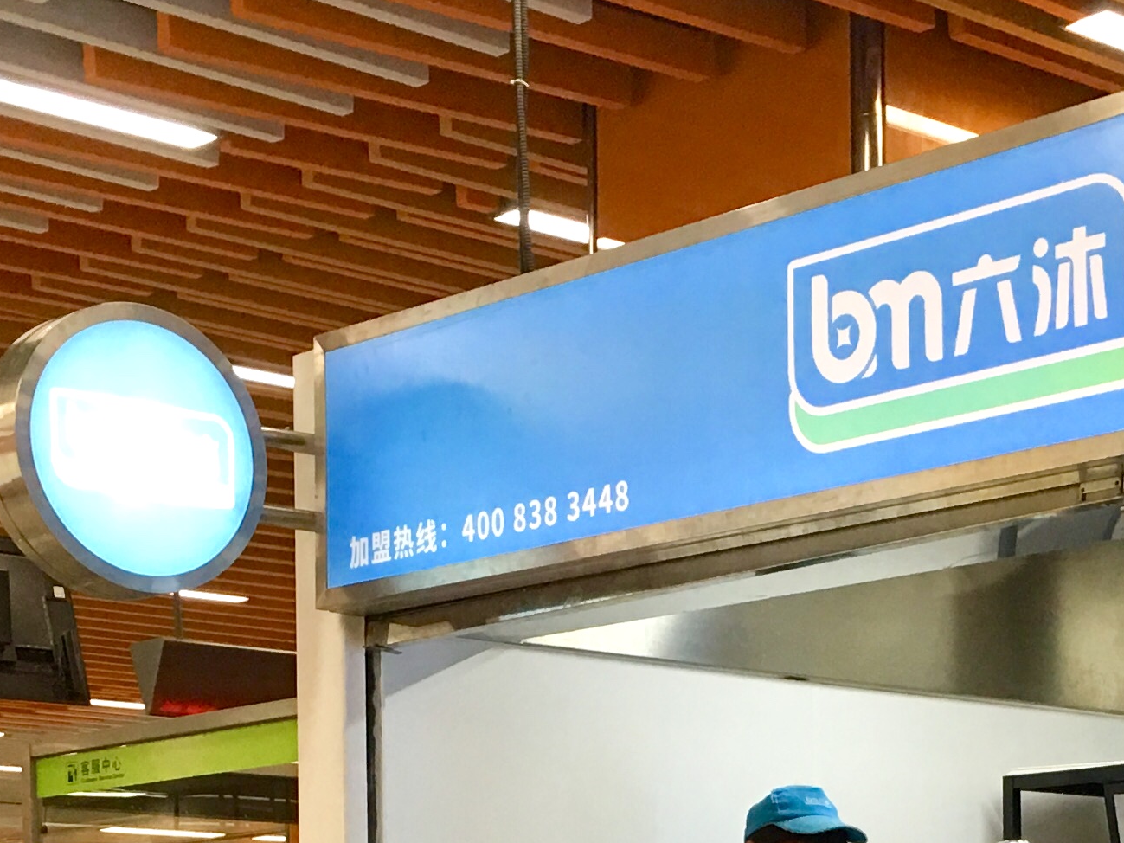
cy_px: 1051
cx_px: 894
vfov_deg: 15.7
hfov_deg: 21.5
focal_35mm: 90
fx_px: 2922
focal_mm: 4.15
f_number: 2.2
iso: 50
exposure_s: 1/33
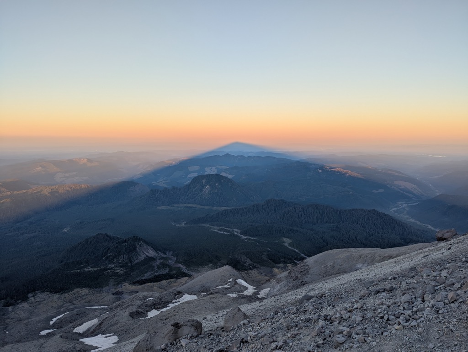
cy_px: 176
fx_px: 325
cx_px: 234
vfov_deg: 56.9
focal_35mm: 24
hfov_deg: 71.5
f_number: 1.85
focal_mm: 6.81
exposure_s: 1/268
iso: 48
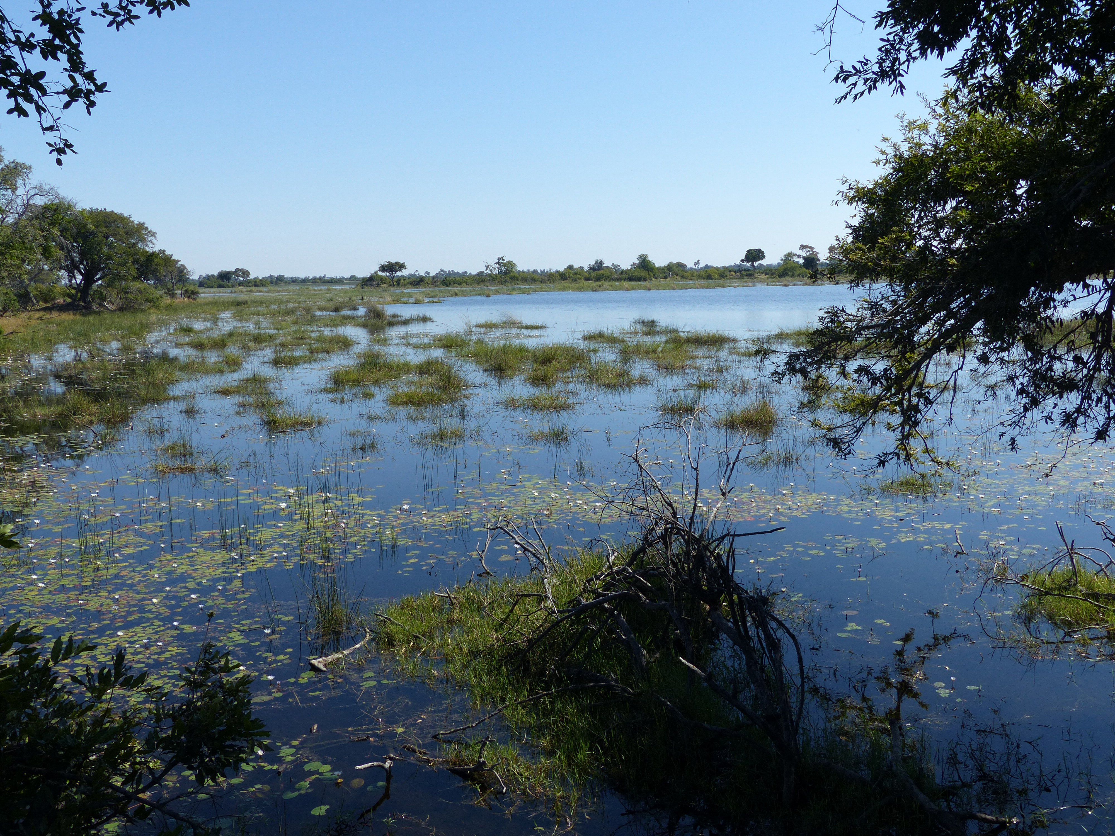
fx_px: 1127
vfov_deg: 40.7
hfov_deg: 52.6
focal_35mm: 35
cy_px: 418
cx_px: 558
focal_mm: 6.3
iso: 100
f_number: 4
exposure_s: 1/1000
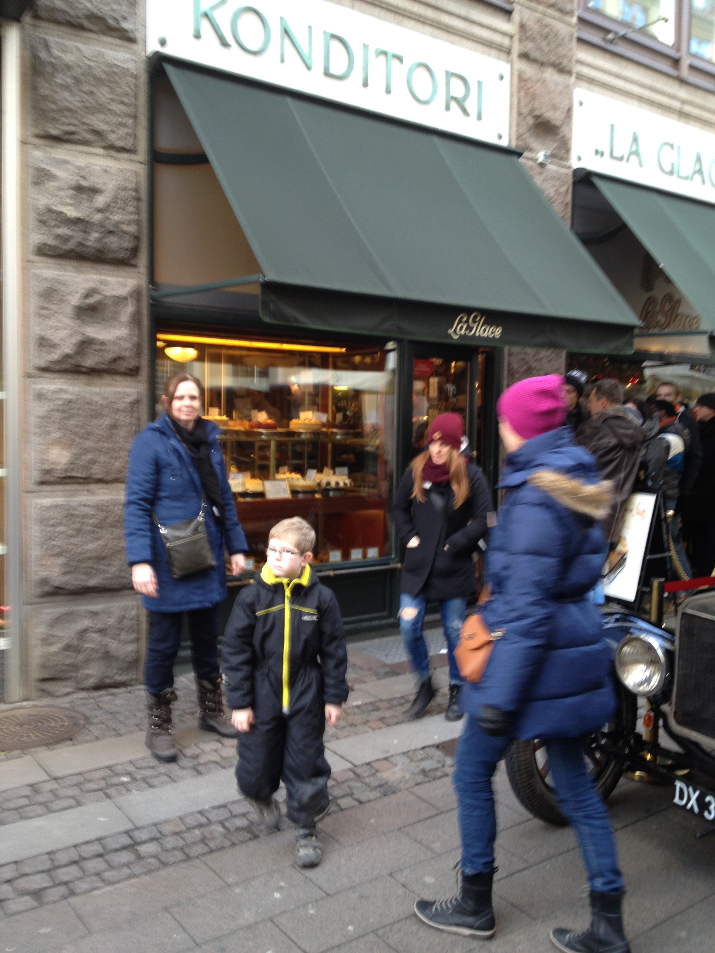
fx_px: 964
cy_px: 476
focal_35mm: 35
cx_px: 358
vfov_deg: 52.6
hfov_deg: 40.7
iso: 50
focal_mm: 4.28
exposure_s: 1/24
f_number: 2.4
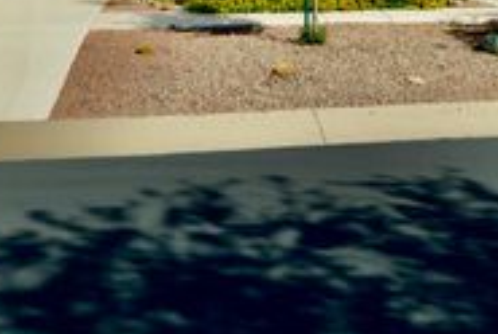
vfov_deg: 20.5
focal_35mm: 62
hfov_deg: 32.1
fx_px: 859
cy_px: -69
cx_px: 331
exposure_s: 1/320
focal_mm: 23
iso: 200
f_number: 13
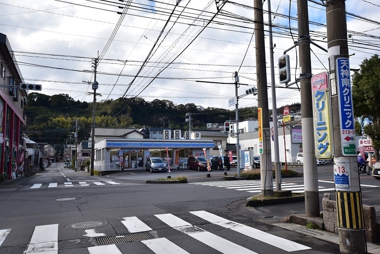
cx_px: 190
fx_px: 317
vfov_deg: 43.6
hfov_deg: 61.9
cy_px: 127
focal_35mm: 30
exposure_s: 1/1000
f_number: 4
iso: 160
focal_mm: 20
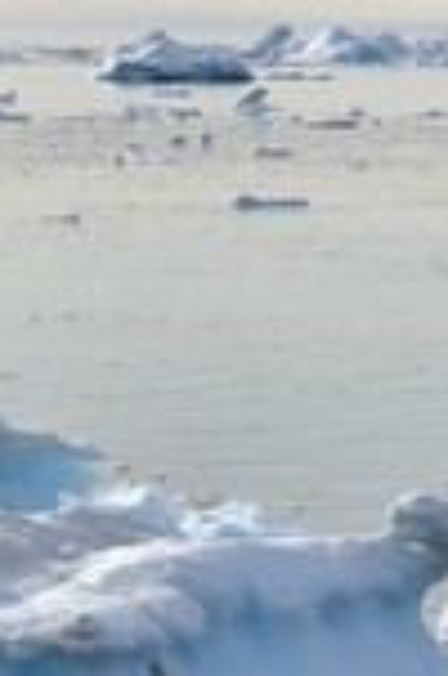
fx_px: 8363
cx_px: 569
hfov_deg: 3.1
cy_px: 448
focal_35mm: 446
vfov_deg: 4.6
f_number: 16
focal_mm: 160
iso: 200
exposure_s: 1/250
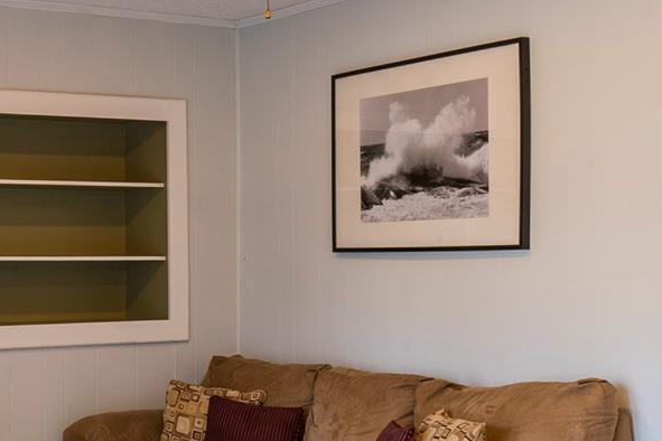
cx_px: 66
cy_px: 330
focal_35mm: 65
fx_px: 1195
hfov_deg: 29.7
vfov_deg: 20.8
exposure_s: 2.5
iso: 100
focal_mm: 16
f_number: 16
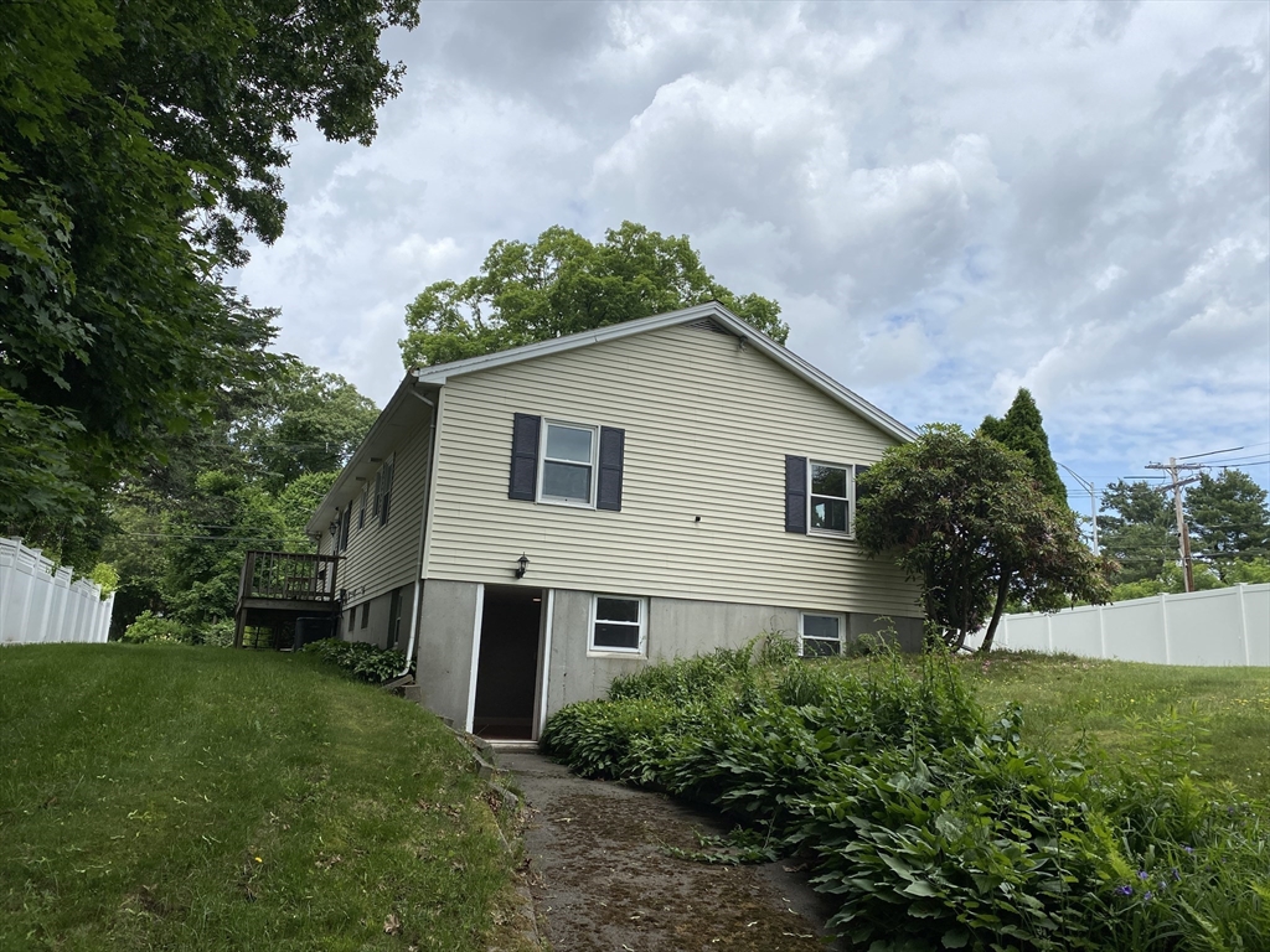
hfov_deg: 67.3
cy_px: 476
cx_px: 635
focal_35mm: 26
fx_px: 954
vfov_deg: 53.1
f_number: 1.8
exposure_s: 1/3984
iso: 32
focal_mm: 4.25
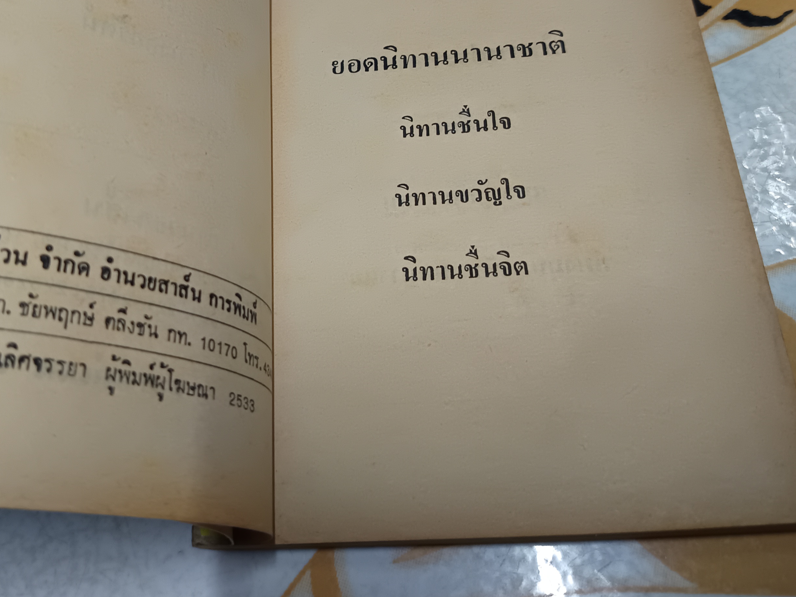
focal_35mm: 39
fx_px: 897
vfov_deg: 35.9
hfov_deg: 47.5
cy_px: 143
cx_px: 312
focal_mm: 5.31
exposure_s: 1/50
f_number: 1.7
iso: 1087
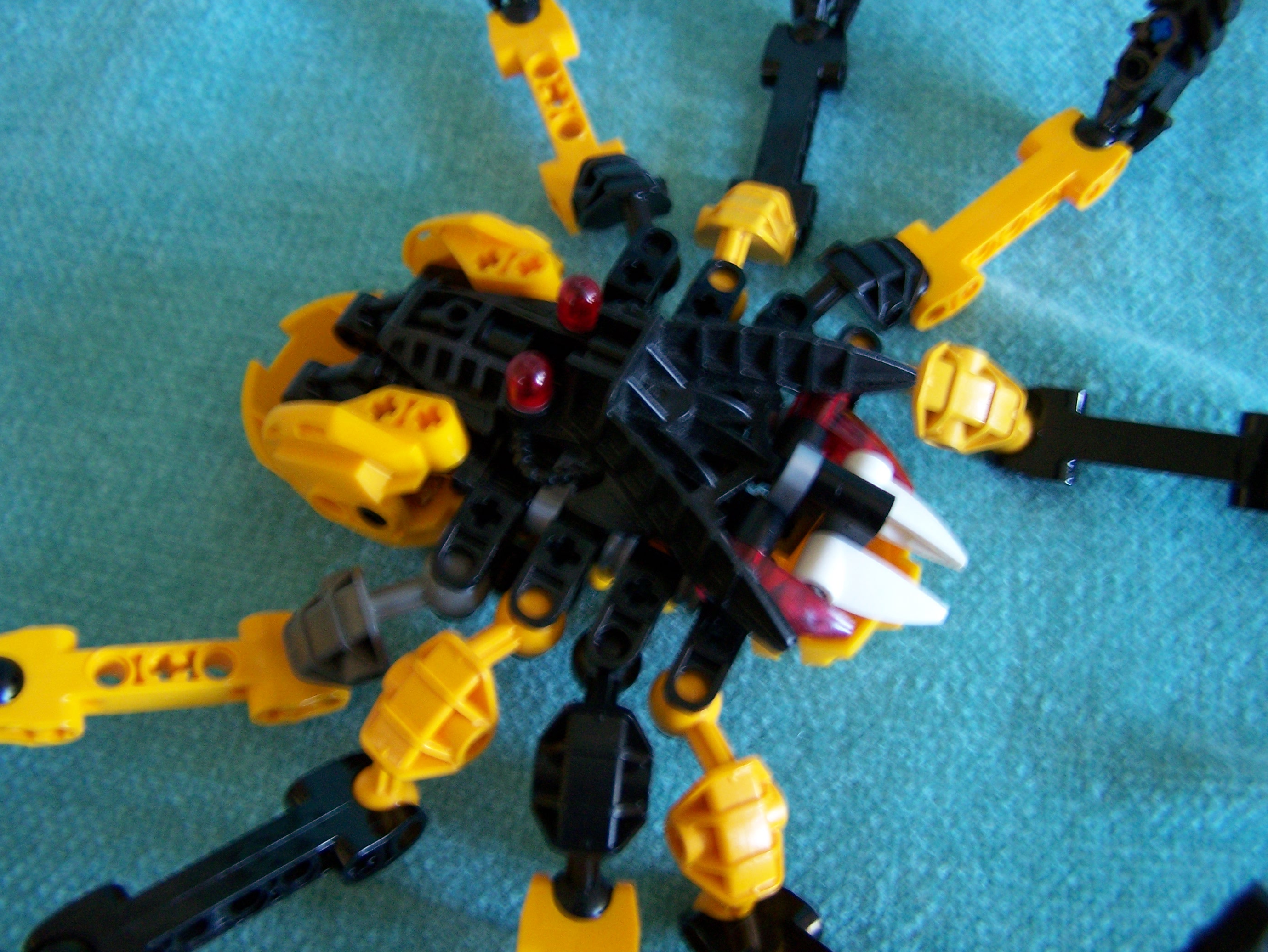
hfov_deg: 47.8
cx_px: 620
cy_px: 468
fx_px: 1430
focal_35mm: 39
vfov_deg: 36.9
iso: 160
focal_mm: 6.3
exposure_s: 1/8
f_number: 2.8
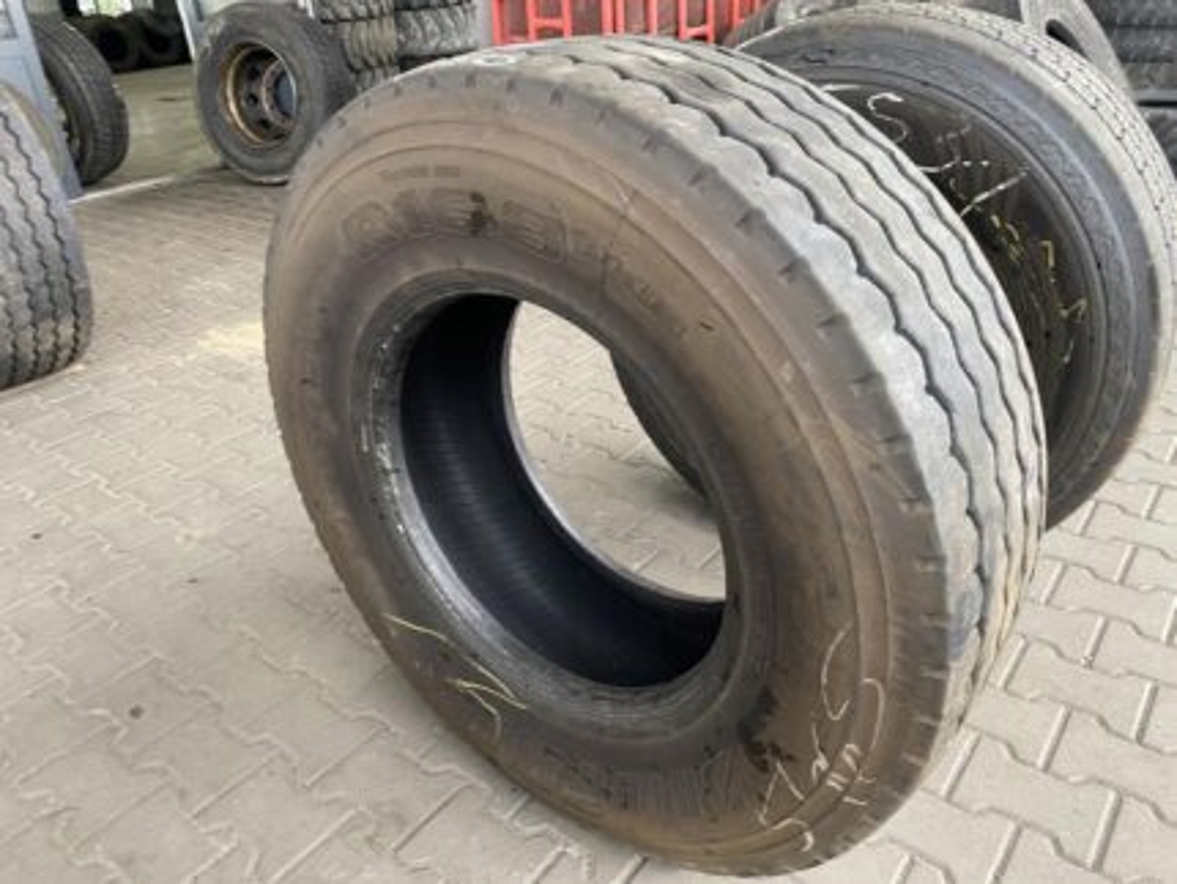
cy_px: 442
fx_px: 885
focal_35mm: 26
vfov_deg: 53.1
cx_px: 588
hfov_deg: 67.3
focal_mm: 4.25
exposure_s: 1/50
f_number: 1.8
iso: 64
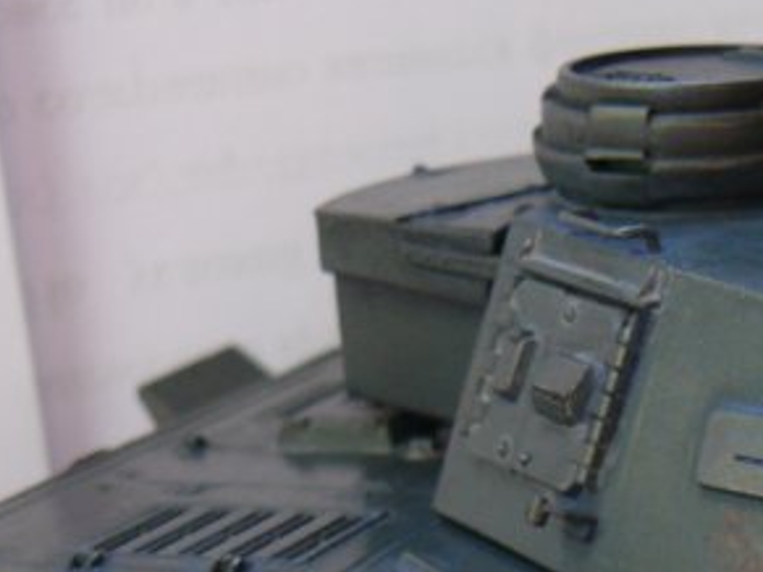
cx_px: 971
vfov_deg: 11.5
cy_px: 866
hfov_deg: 15.3
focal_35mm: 123
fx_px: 2710
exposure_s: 1/50
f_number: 2.8
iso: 100
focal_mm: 7.4
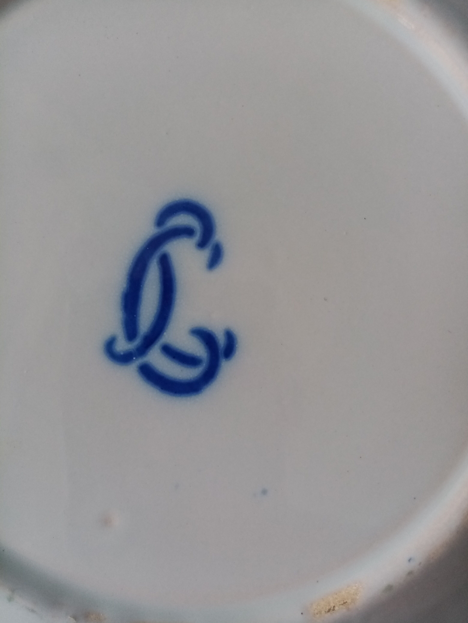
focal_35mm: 26
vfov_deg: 67.3
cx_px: 234
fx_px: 469
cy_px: 312
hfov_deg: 53.1
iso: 106
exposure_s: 1/201
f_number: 1.8
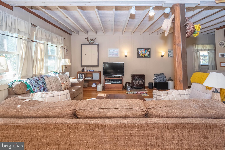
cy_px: 75
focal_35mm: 15
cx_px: 112
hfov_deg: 100.4
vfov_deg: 77.3
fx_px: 94
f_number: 4
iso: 640
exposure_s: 1/60
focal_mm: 10
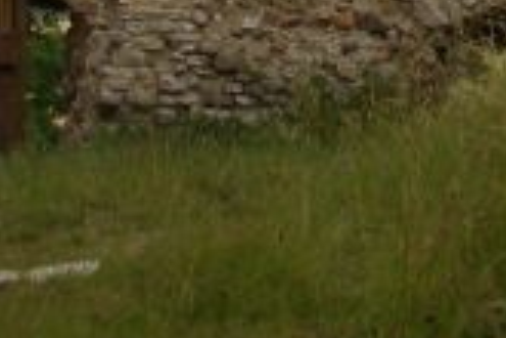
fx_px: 2909
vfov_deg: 6.3
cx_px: 340
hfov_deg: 9.9
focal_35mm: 207
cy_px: -476
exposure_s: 1/160
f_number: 4.6
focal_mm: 6.8
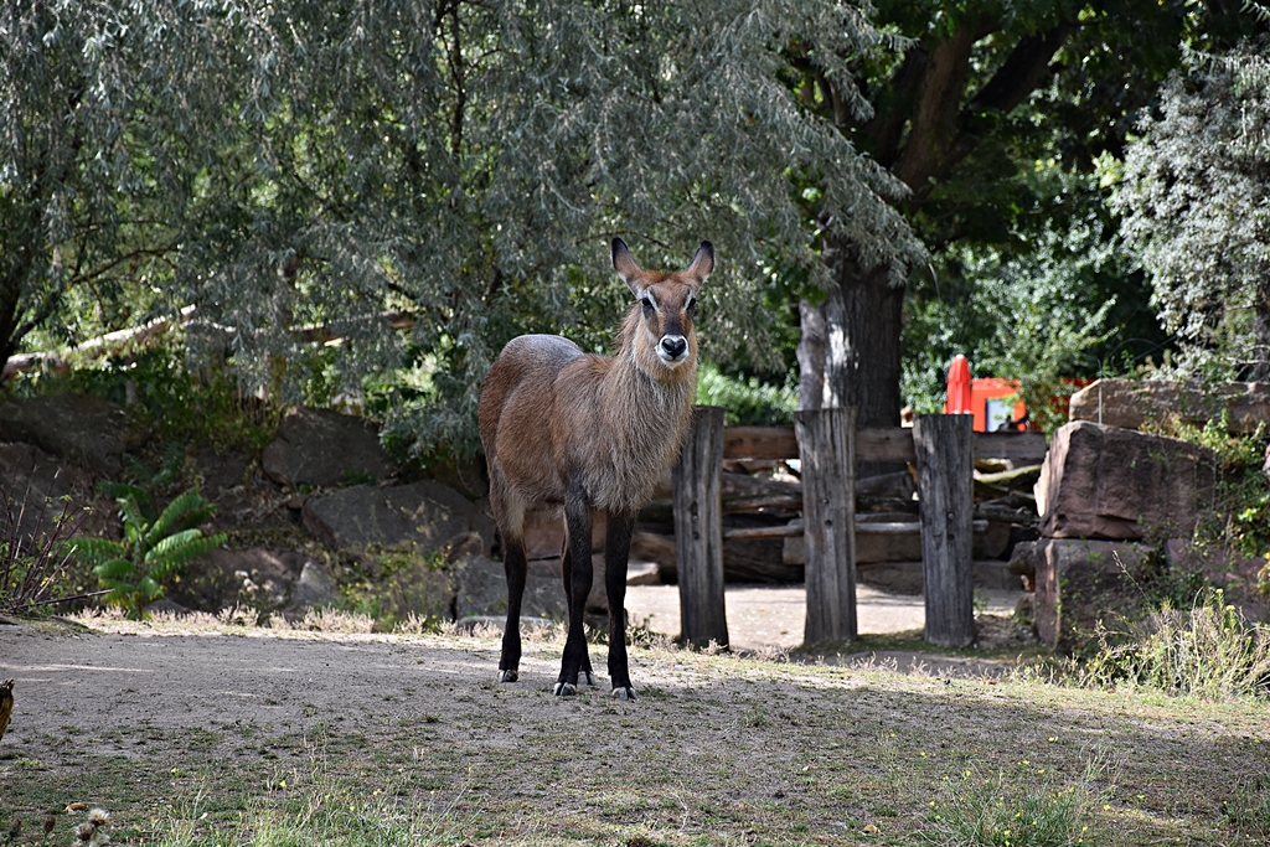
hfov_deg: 13.0
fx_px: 5557
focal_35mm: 158
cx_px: 635
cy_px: 424
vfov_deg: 8.7
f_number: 5.6
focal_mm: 105
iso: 320
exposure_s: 1/500
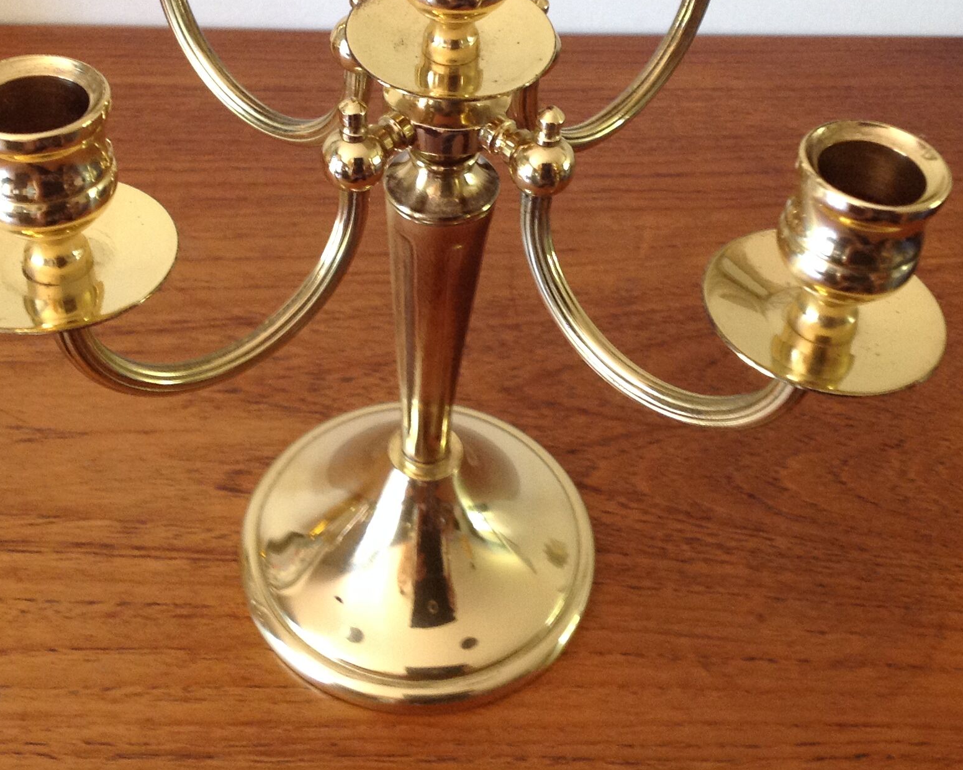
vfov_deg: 26.3
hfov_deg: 33.0
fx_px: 1625
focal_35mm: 57
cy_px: 176
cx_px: 463
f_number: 2.4
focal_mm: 4.28
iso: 125
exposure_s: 1/15
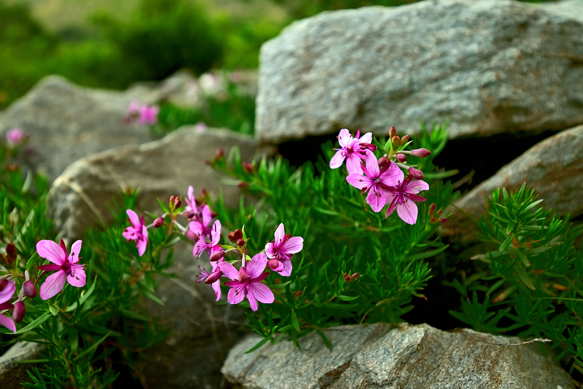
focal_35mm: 30
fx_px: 486
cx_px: 292
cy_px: 194
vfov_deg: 43.6
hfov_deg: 61.9
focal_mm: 30
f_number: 4
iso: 100
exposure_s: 1/125
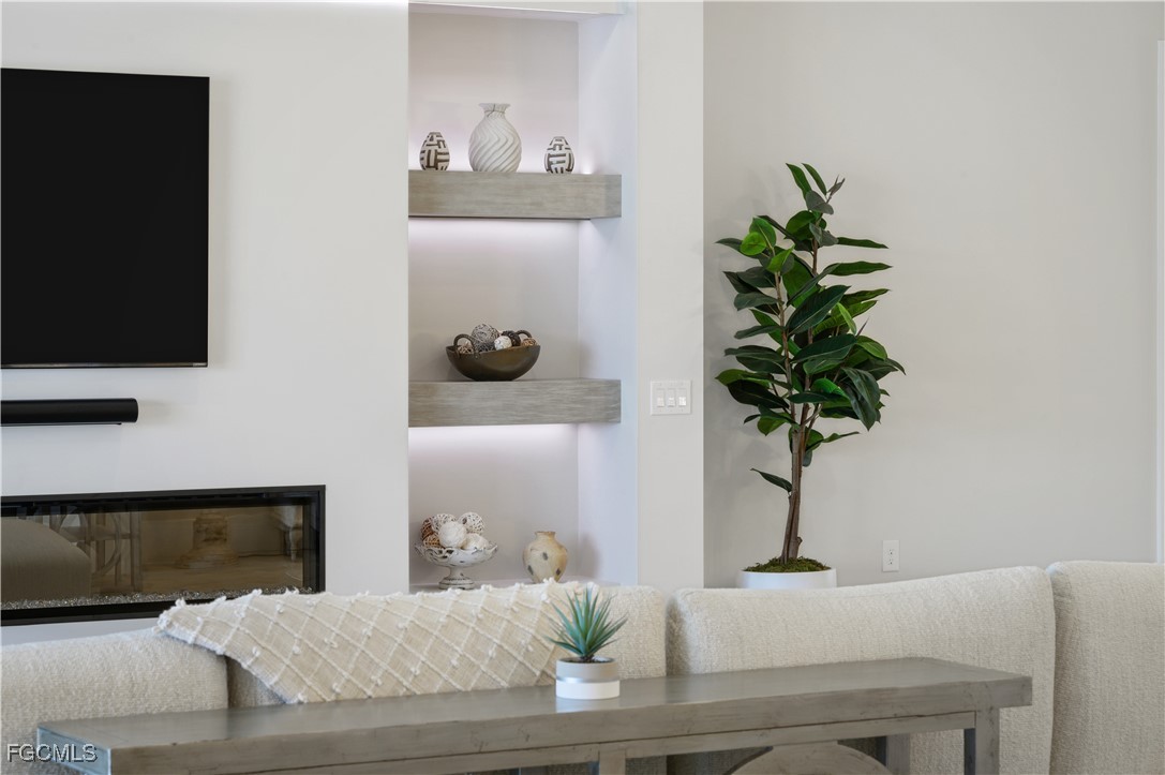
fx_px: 2975
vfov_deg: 14.8
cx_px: 582
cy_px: 388
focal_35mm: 92
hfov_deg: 22.2
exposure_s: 1/6
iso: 320
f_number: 10
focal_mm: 92
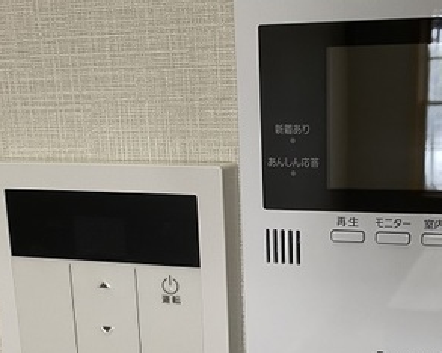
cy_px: 276
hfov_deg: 35.6
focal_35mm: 52
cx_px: 303
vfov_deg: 28.6
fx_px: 680
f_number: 1.8
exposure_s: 1/60
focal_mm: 4.25
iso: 160
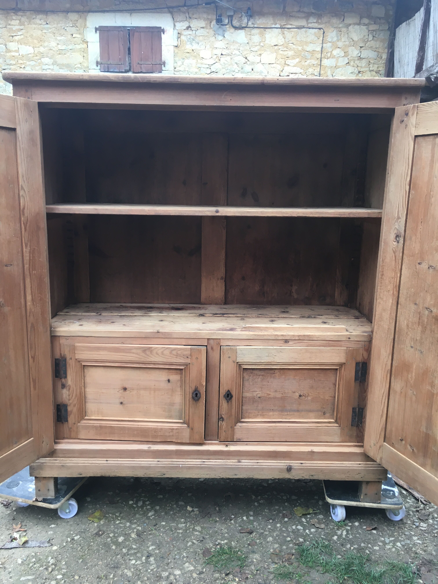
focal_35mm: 29
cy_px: 292
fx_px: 489
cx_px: 219
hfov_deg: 48.2
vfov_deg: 61.7
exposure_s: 1/33
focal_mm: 4.15
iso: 25
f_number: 2.2
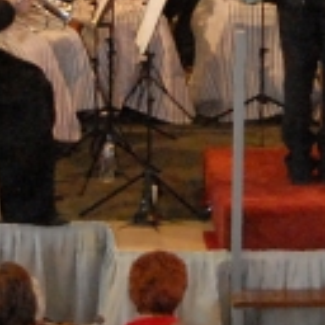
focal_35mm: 489
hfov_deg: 3.6
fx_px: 5194
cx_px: 302
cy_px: -128
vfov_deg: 3.6
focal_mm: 48
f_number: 4.5
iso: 1400
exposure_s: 1/30
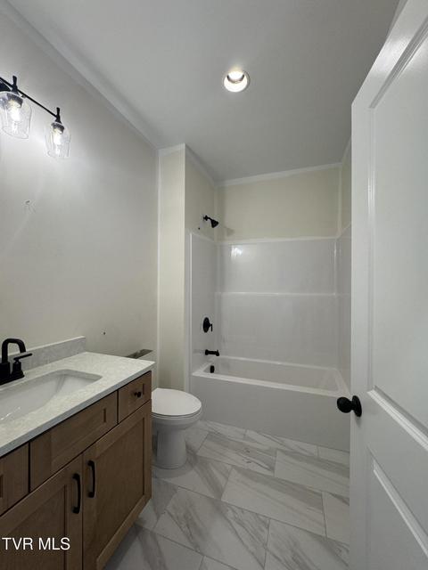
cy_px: 285
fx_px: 231
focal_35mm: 14
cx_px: 214
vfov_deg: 102.1
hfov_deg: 85.7
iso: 100
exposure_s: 1/120
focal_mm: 2.22
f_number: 2.2
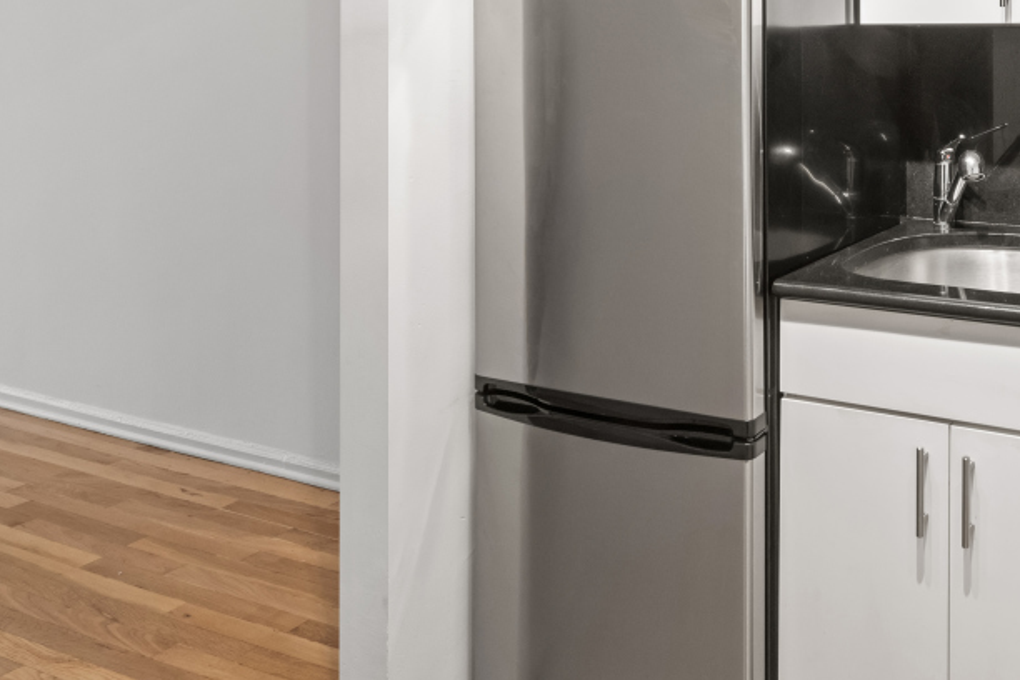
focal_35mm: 35
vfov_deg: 35.4
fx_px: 992
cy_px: 57
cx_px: 892
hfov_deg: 49.3
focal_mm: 15
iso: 320
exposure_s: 1/5
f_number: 9
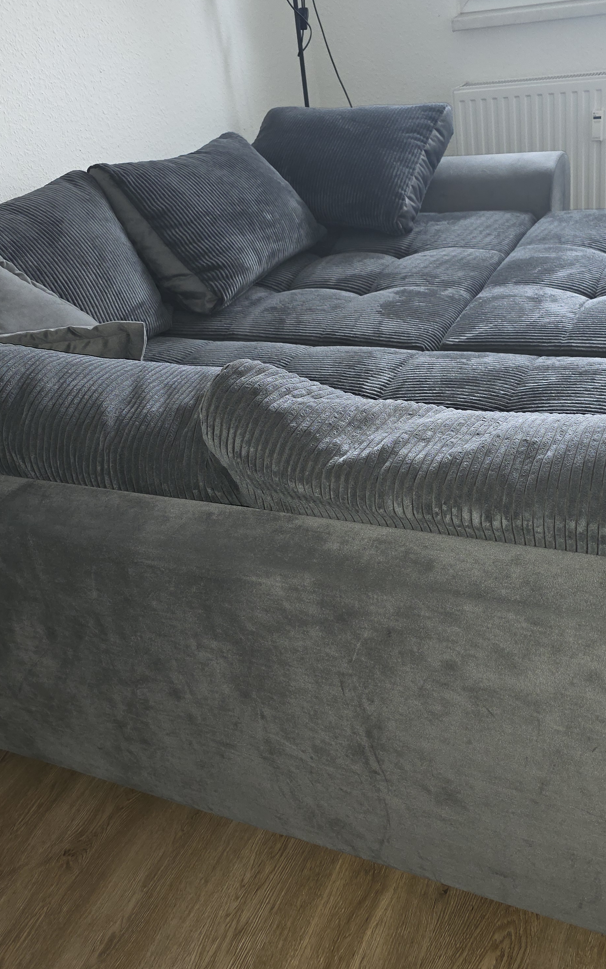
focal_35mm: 33
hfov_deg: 38.3
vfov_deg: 58.1
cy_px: 482
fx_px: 872
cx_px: 343
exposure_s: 1/25
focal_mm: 6.3
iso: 160
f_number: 1.7
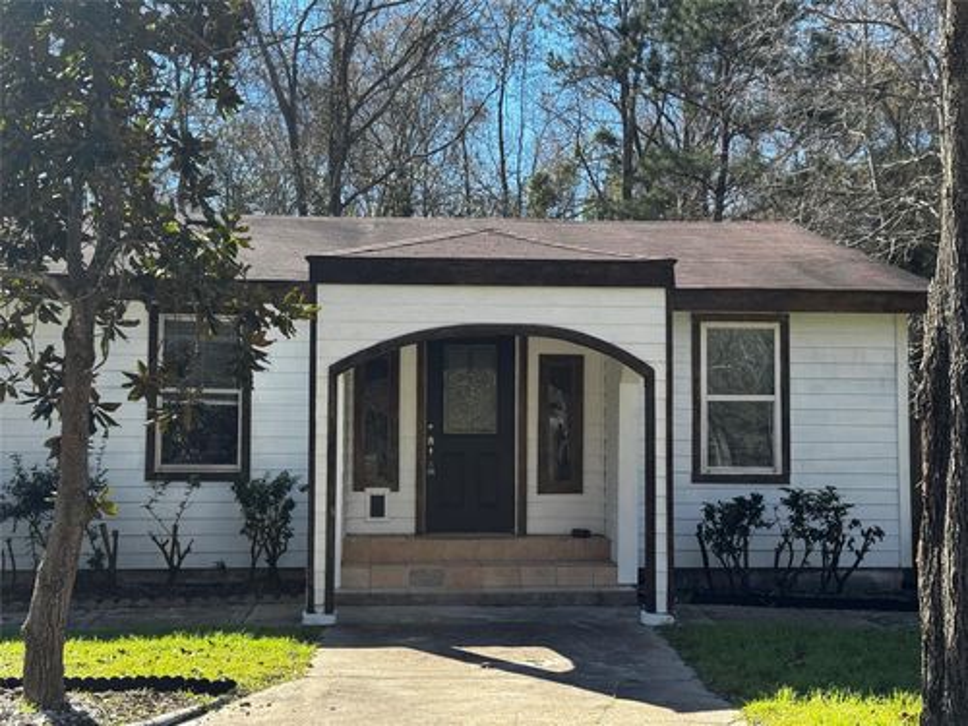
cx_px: 484
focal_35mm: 48
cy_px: 363
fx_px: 1342
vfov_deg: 30.3
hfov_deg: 39.7
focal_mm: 6.76
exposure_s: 1/1770
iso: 64
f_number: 1.78
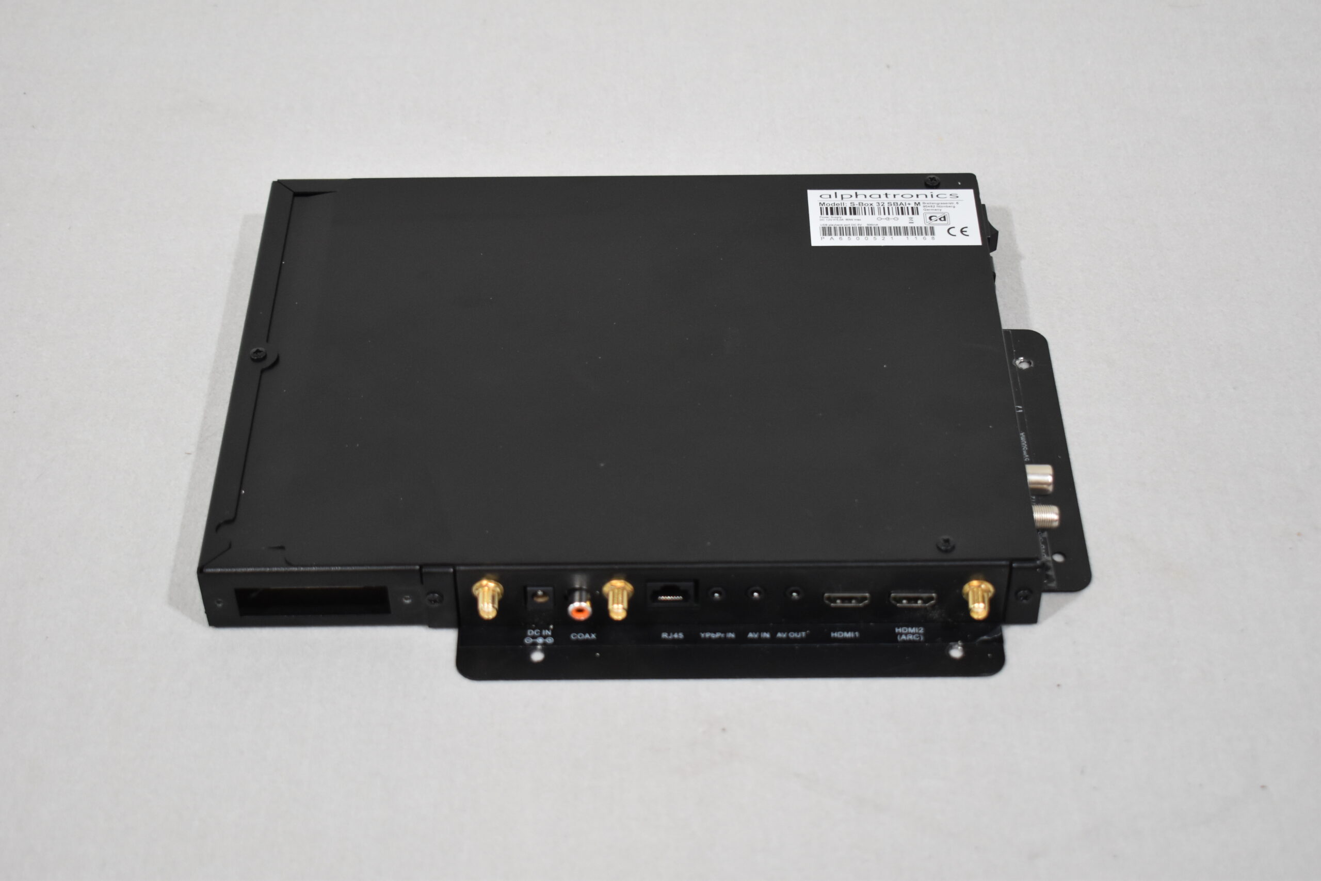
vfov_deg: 22.6
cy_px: 440
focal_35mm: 60
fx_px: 2202
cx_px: 660
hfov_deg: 33.4
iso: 900
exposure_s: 1/125
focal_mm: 40
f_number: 4.8
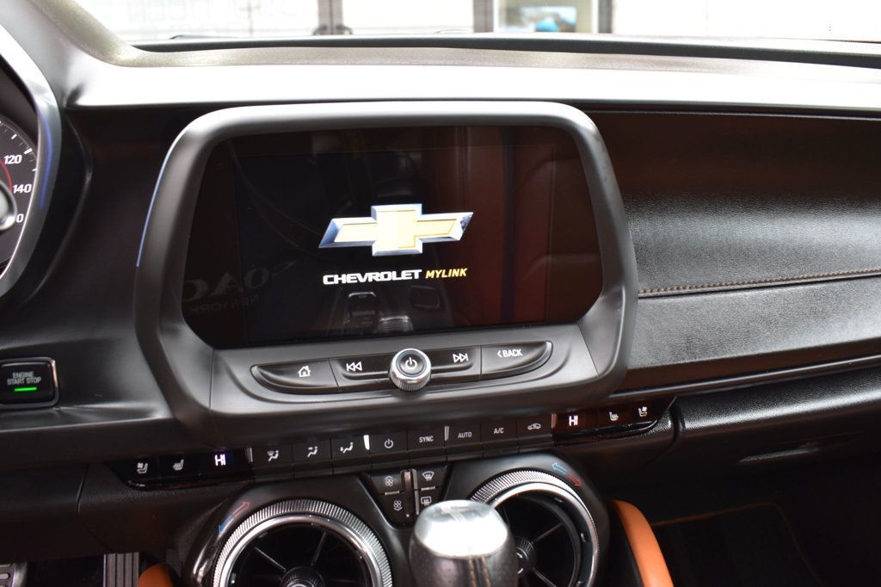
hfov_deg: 57.2
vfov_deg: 39.9
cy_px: 294
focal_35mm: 33
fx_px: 807
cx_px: 440
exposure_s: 1/15
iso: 400
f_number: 6.3
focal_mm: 22
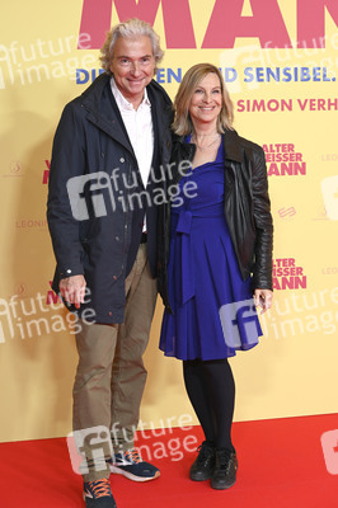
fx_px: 959
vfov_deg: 29.7
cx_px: 169
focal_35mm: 68
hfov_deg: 20.0
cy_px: 254
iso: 400
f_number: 5.6
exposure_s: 1/160
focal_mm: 68
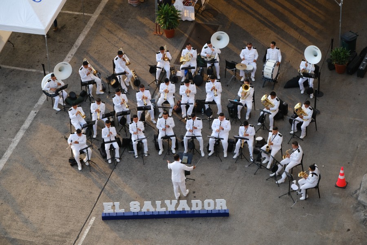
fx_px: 1193
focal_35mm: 117
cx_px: 184
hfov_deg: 17.5
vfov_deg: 11.7
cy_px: 122
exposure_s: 1/500
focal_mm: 78.3
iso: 640
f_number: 4
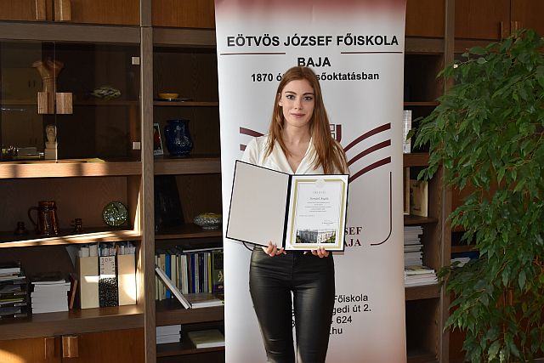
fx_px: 771
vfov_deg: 26.5
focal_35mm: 51
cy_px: 182
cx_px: 272
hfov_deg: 38.9
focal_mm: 34
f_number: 5
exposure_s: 1/200
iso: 800
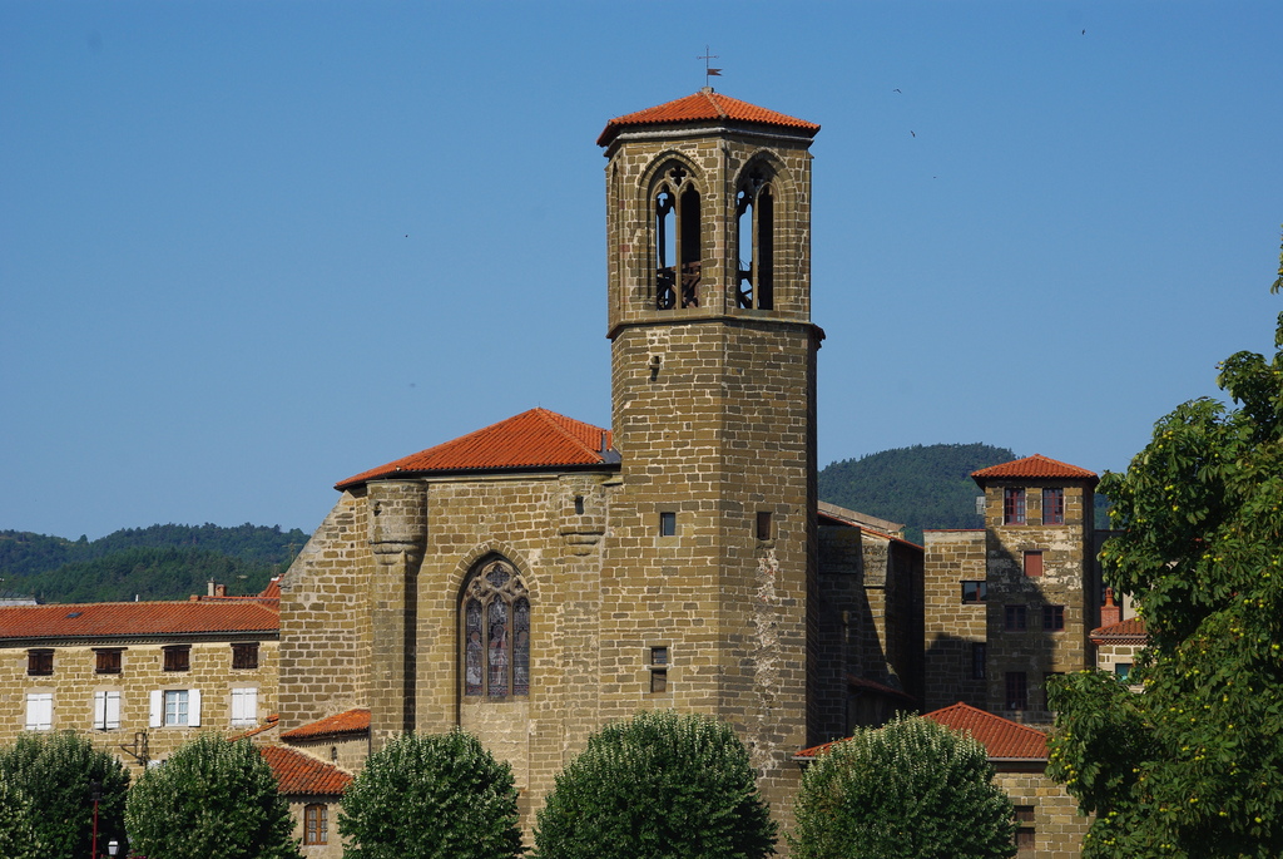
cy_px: 430
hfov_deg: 15.5
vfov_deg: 10.4
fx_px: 4709
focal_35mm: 132
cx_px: 642
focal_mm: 87.5
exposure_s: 1/350
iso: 100
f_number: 8
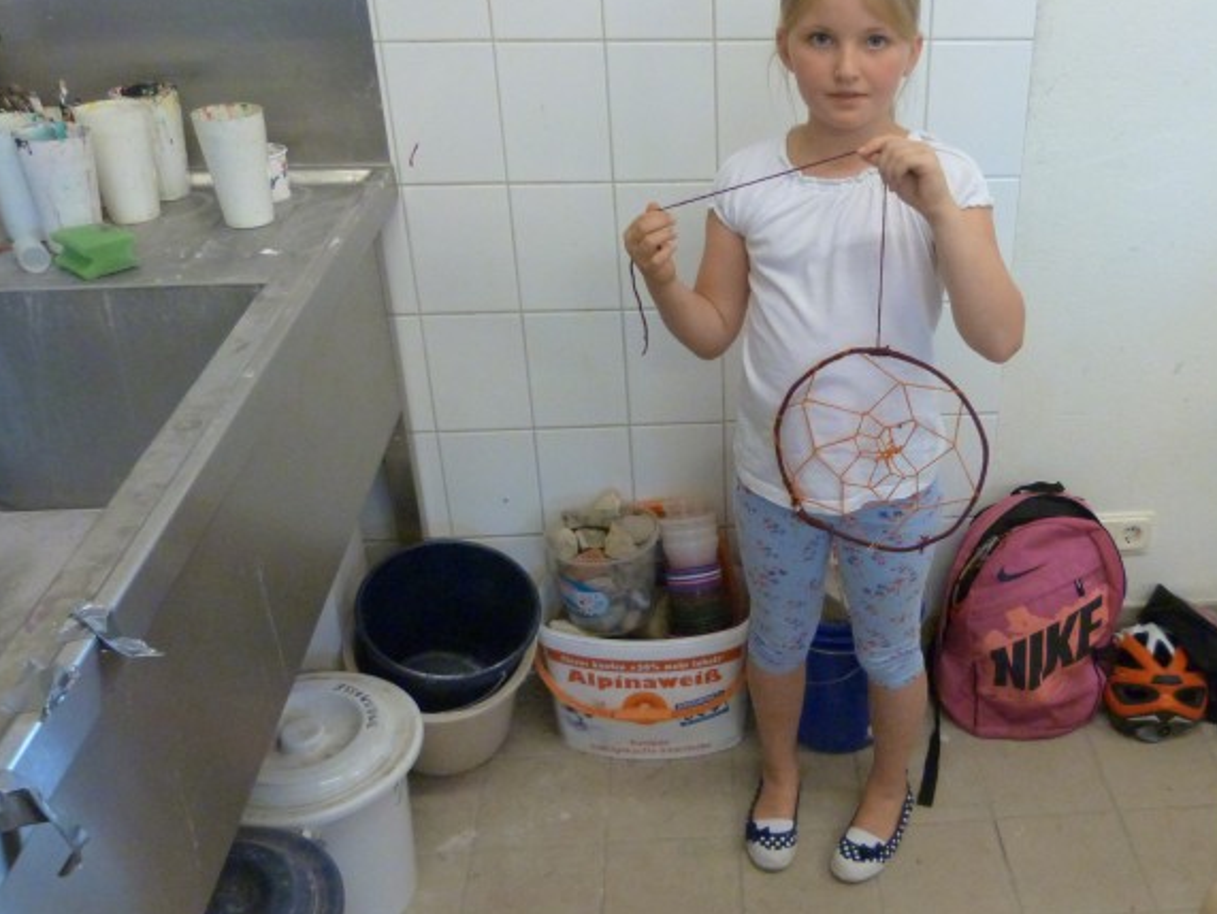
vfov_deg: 40.7
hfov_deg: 51.4
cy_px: 454
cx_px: 833
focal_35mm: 35
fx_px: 1231
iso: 400
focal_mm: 4.5
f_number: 2.8
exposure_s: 1/50
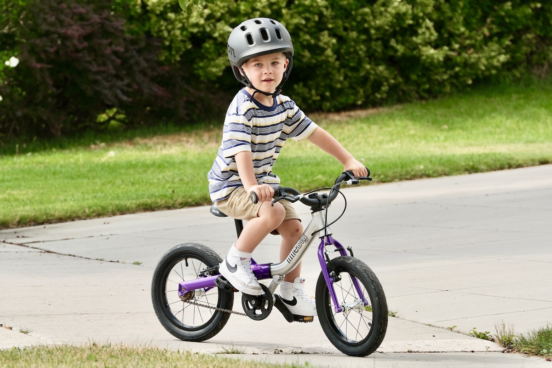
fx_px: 2177
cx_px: 276
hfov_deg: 14.4
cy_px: 184
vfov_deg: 9.7
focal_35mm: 142
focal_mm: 94.5
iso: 125
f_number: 4.5
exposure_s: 1/400
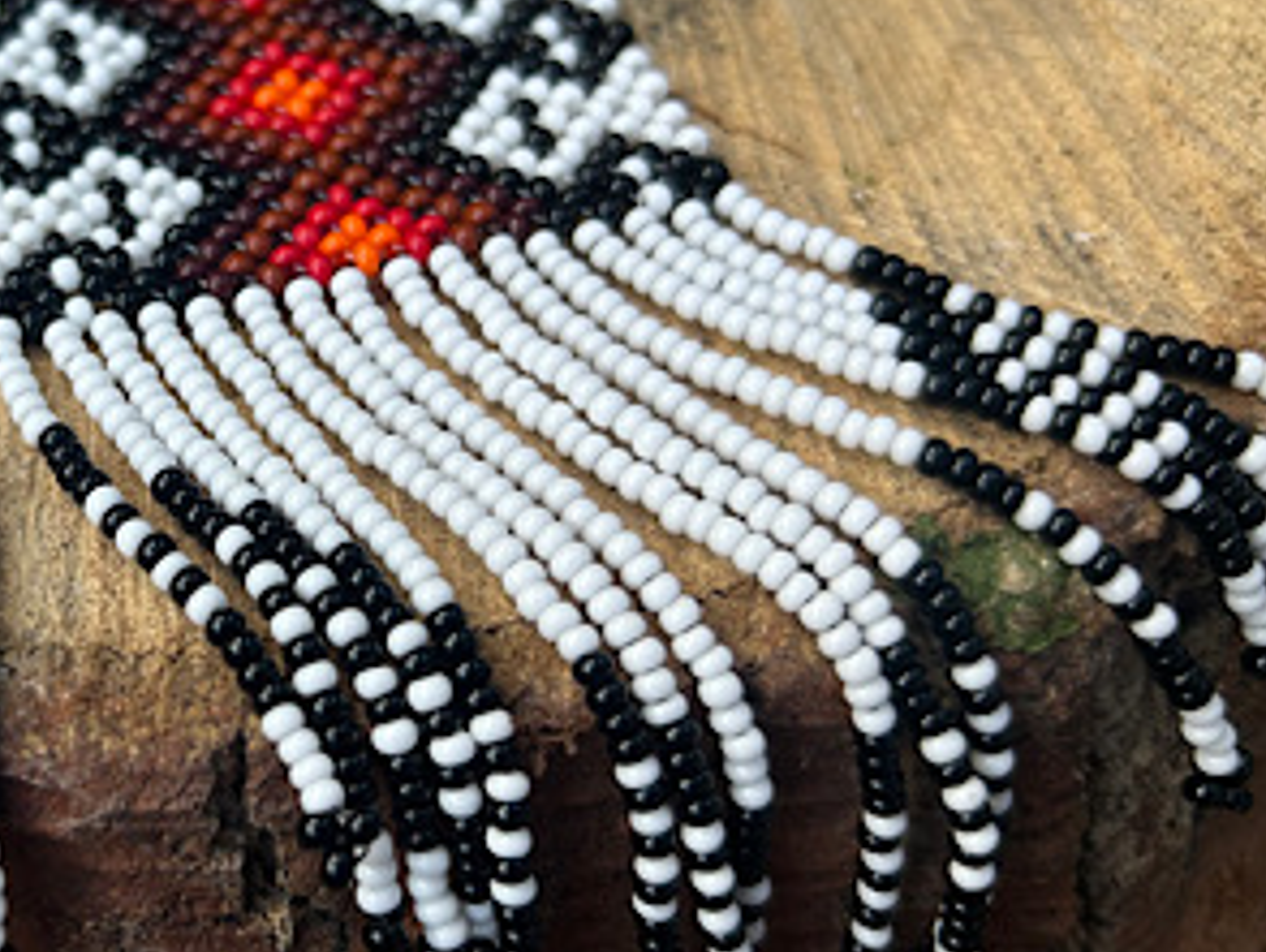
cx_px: 140
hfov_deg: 36.6
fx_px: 1794
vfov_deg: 29.7
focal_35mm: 49
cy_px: 405
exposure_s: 1/300
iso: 50
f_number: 1.5
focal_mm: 5.7
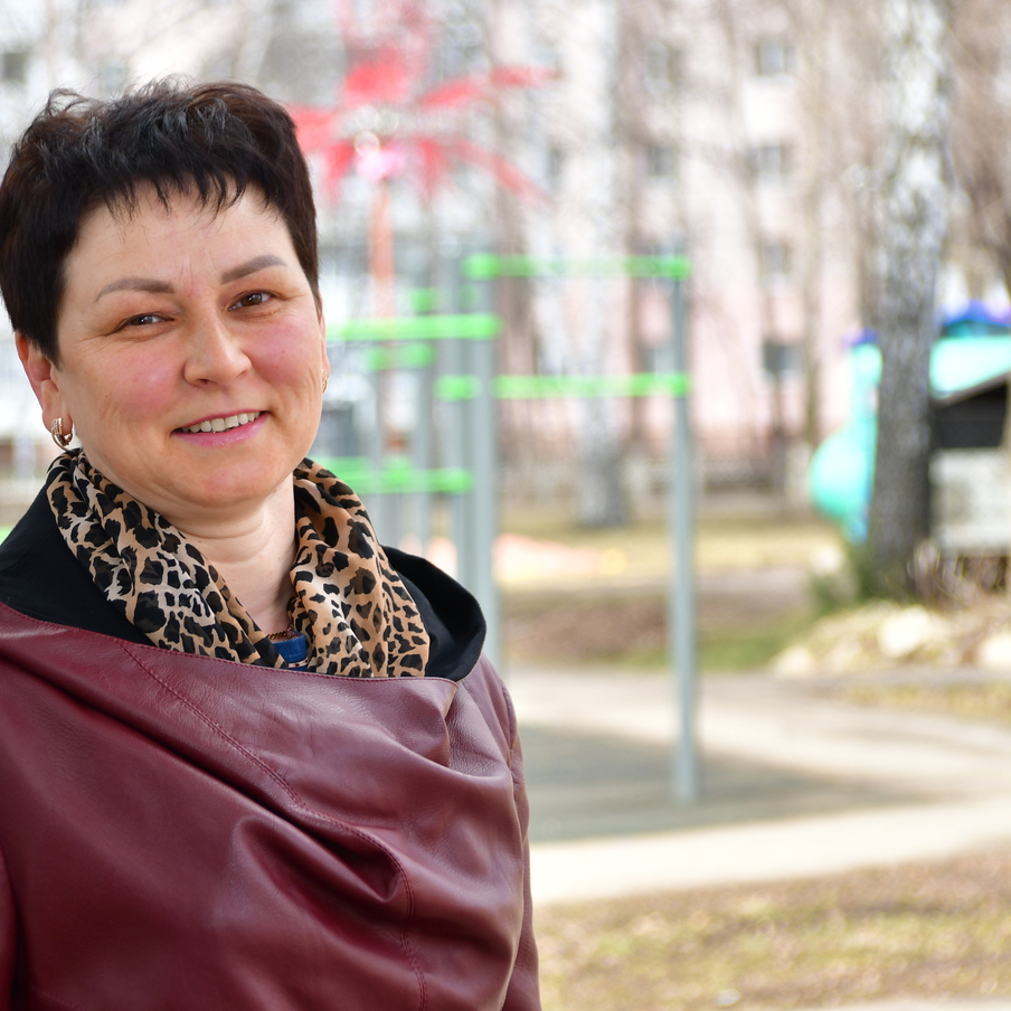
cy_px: 499
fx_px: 6311
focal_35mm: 191
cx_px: 427
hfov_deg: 9.2
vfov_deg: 9.2
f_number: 5.3
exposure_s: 1/125
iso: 125
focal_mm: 85
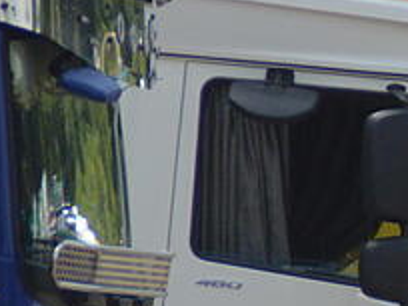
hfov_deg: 1.3
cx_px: 960
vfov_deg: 1.0
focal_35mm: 1529
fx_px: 18021
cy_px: 250
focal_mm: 200
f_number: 6.3
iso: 800
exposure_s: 1/2000
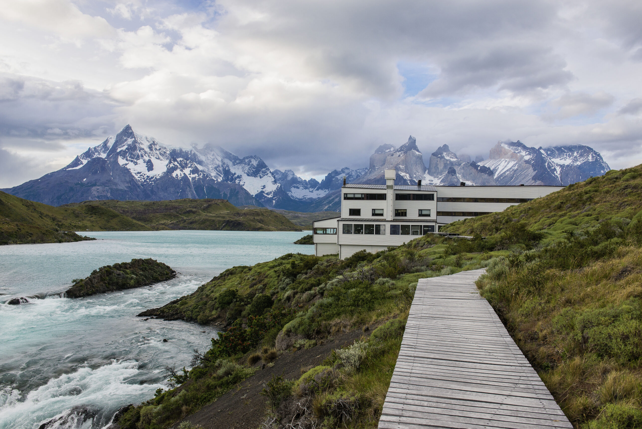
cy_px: 214
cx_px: 321
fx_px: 517
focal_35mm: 29
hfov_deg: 63.6
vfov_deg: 45.0
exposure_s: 1/350
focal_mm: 29
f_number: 9.5
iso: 200
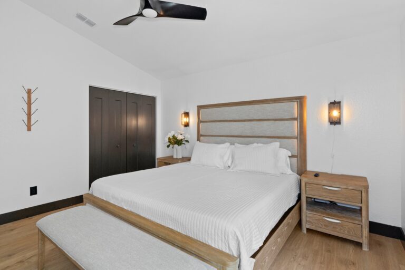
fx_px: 186
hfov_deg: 95.0
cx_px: 202
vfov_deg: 72.1
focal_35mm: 16
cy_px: 135
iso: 320
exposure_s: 1/2
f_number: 8
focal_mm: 11
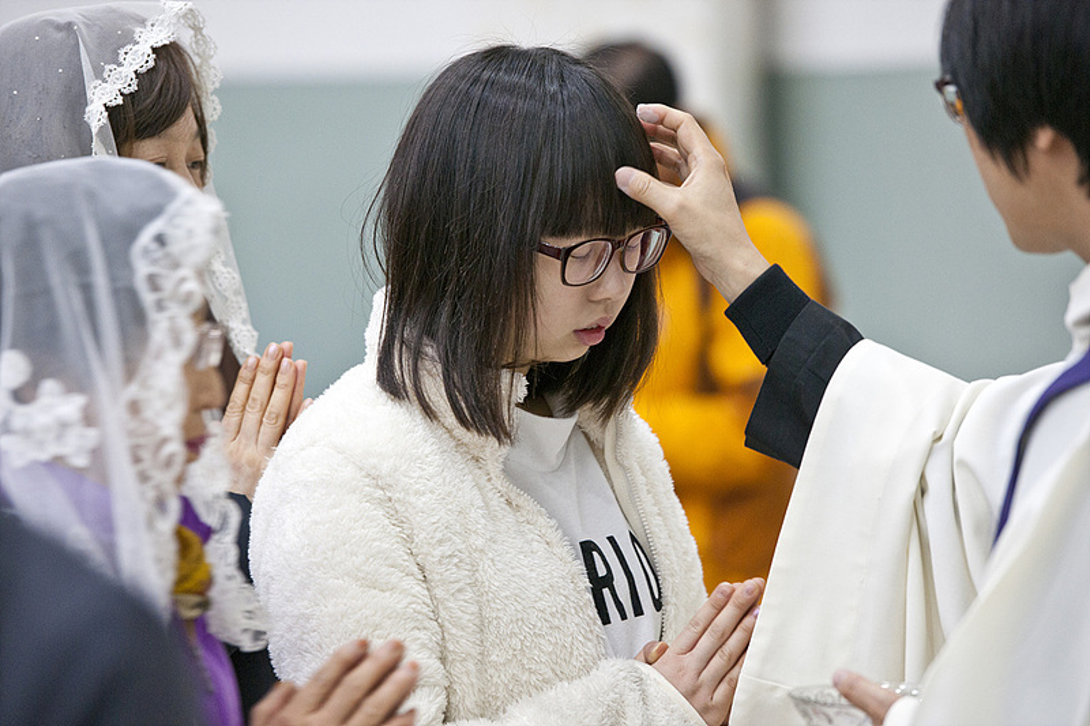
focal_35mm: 175
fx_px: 5297
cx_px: 545
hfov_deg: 11.7
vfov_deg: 7.8
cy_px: 363
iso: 1000
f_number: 4
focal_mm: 175
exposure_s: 1/60
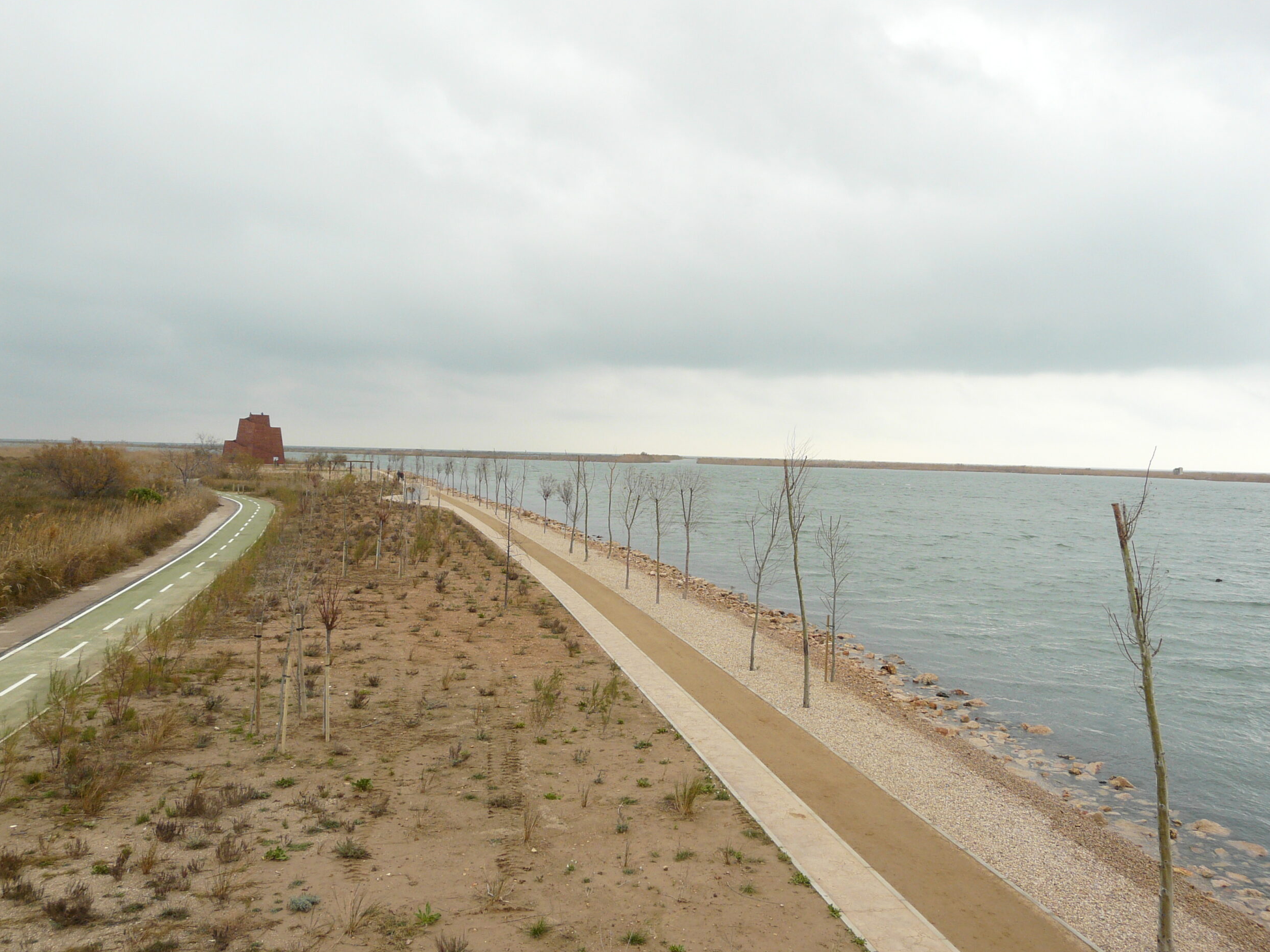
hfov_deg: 61.6
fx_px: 1064
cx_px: 656
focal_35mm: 29
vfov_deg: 48.2
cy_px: 465
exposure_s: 1/100
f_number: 3.2
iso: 100
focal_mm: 4.6
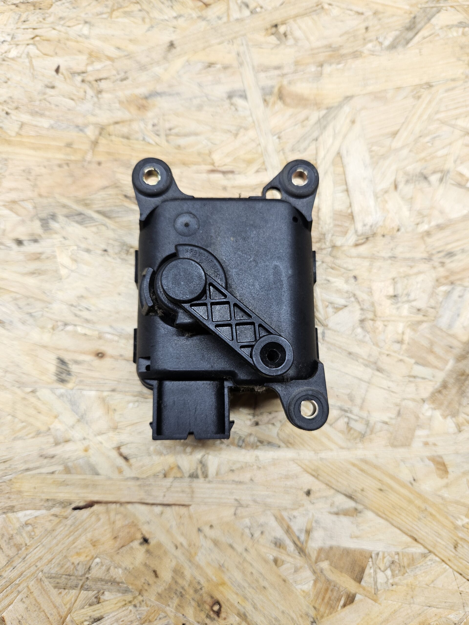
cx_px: 234
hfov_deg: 58.9
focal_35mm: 23
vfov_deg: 73.9
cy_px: 312
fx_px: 415
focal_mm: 5.4
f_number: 1.8
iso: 80
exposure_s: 1/100
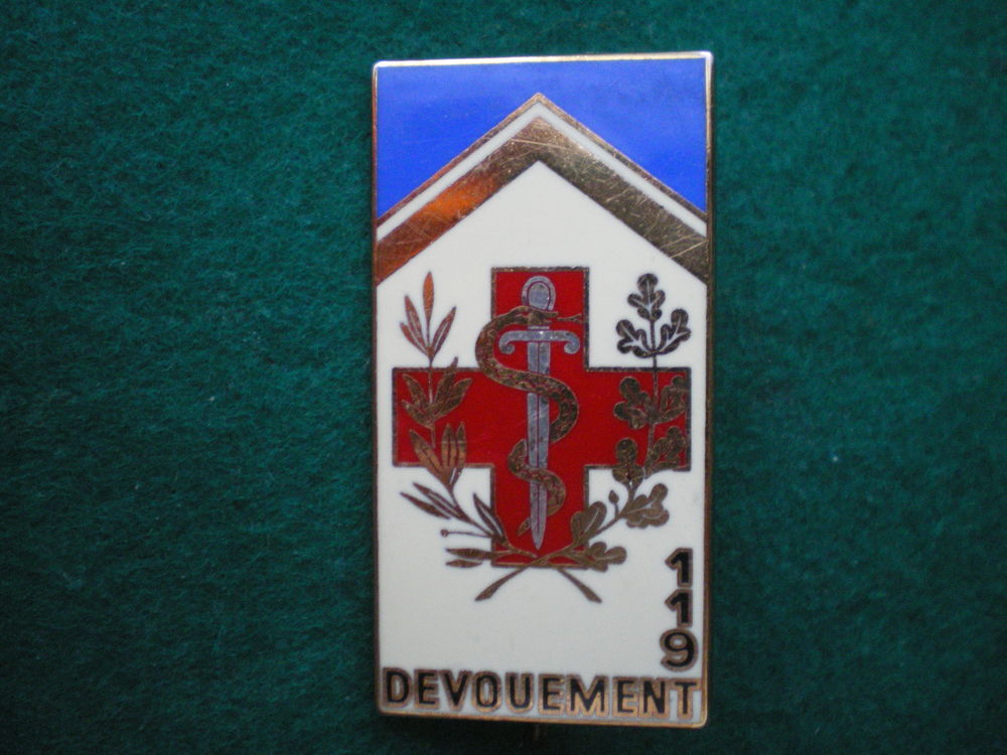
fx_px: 1105
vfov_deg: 37.7
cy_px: 378
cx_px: 504
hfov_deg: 49.0
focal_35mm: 38
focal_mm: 6.3
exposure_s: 1/30
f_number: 3.1
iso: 400
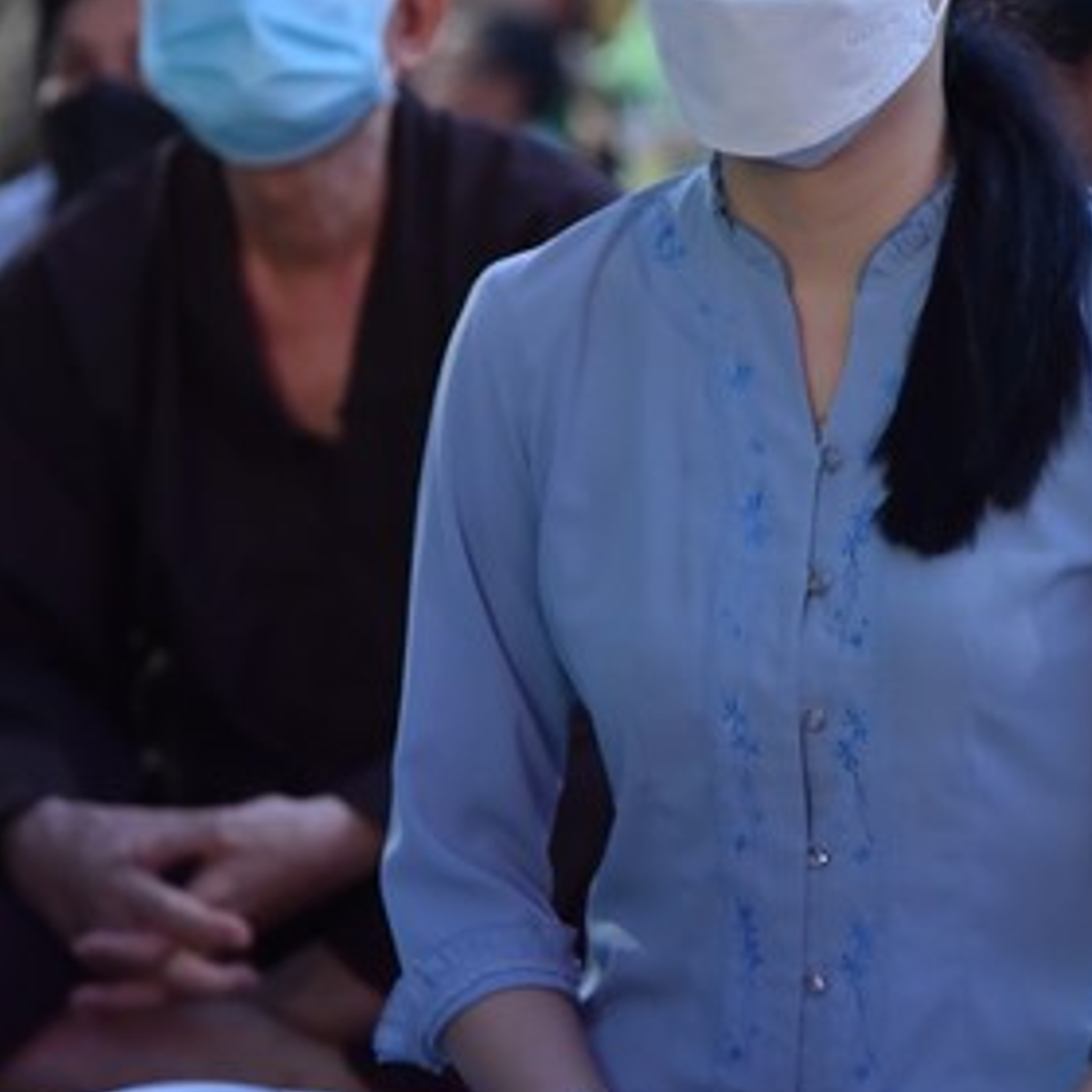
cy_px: 511
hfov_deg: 8.5
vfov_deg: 8.5
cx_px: 655
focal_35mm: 207
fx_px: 7388
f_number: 4
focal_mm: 105
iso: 2000
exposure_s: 1/80
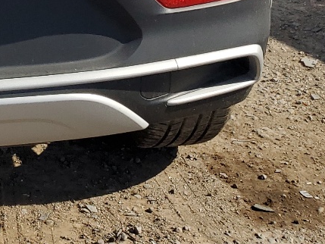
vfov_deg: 14.1
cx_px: -161
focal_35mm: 97
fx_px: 911
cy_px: -147
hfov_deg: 18.1
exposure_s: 1/5000
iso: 50
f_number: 1.5
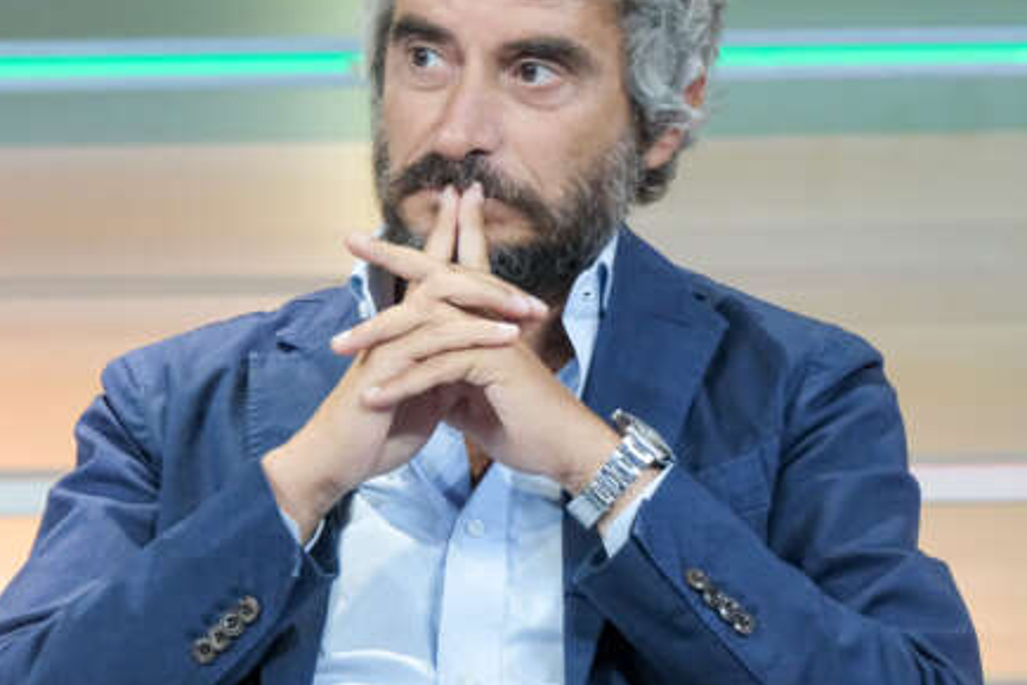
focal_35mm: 503
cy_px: 236
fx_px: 14348
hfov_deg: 4.1
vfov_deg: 2.7
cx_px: 493
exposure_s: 1/150
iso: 5000
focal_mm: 243.3
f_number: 5.6
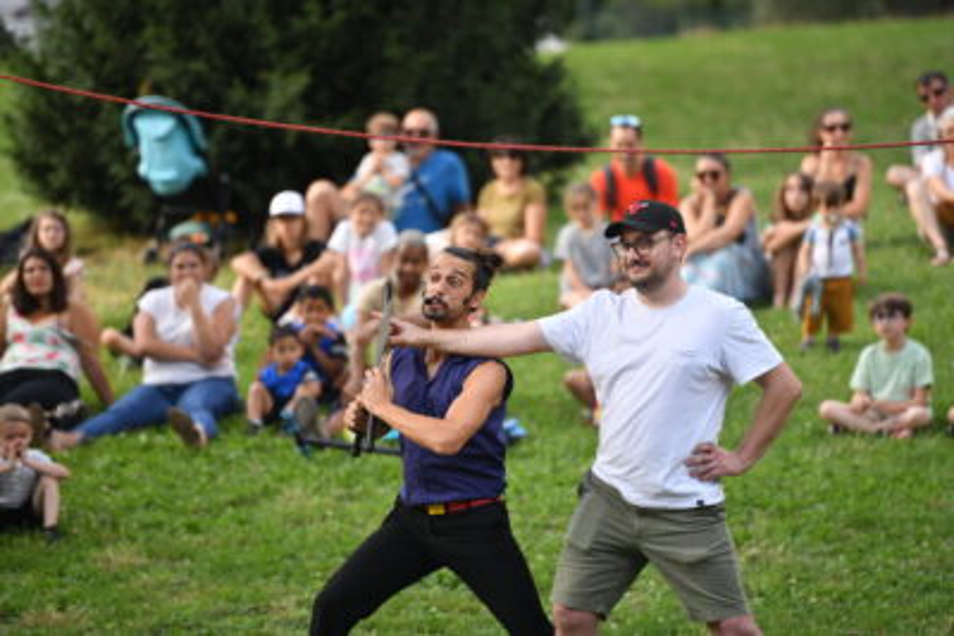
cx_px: 477
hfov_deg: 10.3
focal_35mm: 200
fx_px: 5302
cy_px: 318
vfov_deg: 6.9
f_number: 2.8
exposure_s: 1/1600
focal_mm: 200
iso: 640
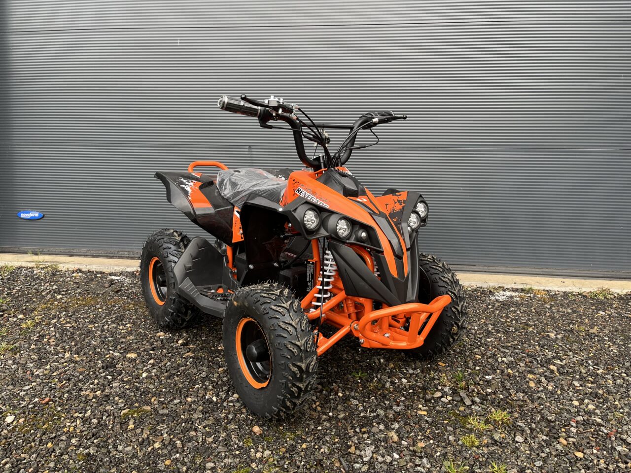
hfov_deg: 67.3
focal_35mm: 26
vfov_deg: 53.1
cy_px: 236
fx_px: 474
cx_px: 316
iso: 80
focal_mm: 5.1
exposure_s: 1/121
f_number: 1.6
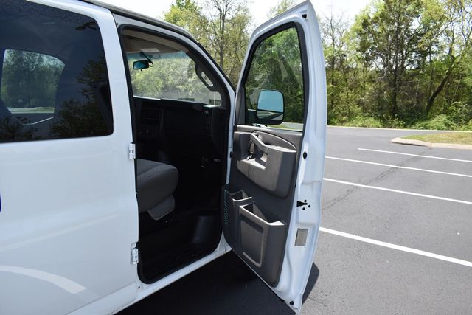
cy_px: 158
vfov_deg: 48.0
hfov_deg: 67.4
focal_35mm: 27
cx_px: 236
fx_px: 354
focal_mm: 18
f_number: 7.1
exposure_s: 1/200
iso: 100
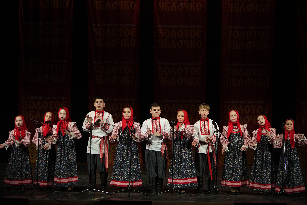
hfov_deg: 19.5
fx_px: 895
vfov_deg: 13.0
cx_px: 154
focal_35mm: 105
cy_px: 102
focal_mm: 105
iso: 2000
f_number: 2.8
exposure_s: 1/400
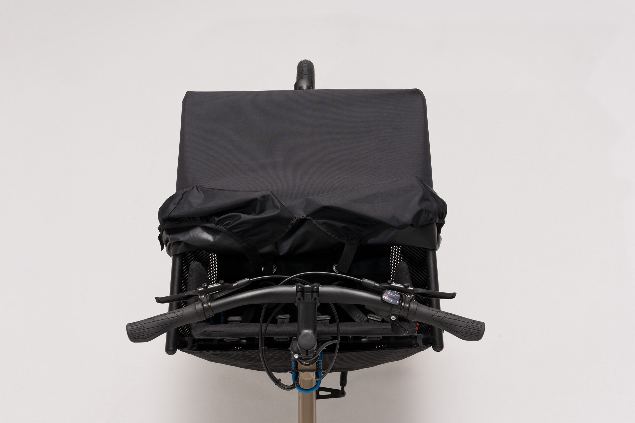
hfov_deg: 48.8
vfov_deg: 33.6
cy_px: 212
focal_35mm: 40
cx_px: 318
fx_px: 700
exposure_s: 1/100
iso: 100
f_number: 11
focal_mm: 39.7
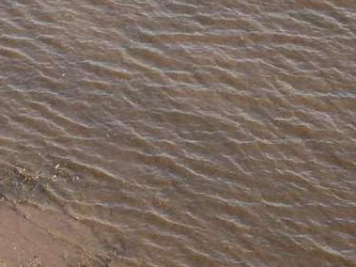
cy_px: -532
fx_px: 2241
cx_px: -186
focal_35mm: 218
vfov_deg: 6.3
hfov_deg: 8.9
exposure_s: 1/160
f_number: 4.5
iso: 100
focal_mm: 10.26
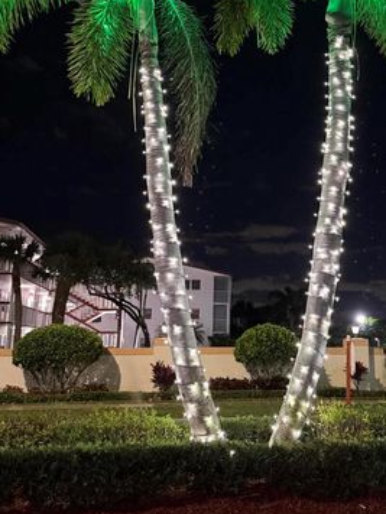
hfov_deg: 31.8
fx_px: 669
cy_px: 193
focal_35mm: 45
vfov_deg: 41.8
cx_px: 269
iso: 1000
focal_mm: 6.76
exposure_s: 1/30
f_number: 1.78
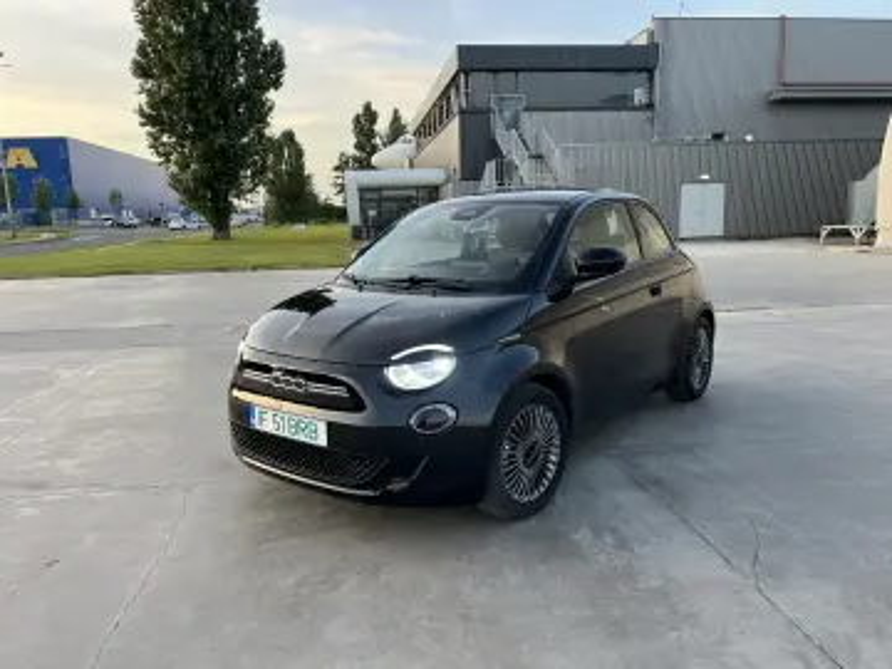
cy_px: 334
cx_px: 446
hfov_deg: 67.3
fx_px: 670
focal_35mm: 26
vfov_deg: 53.1
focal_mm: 5.7
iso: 64
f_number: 1.5
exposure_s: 1/127
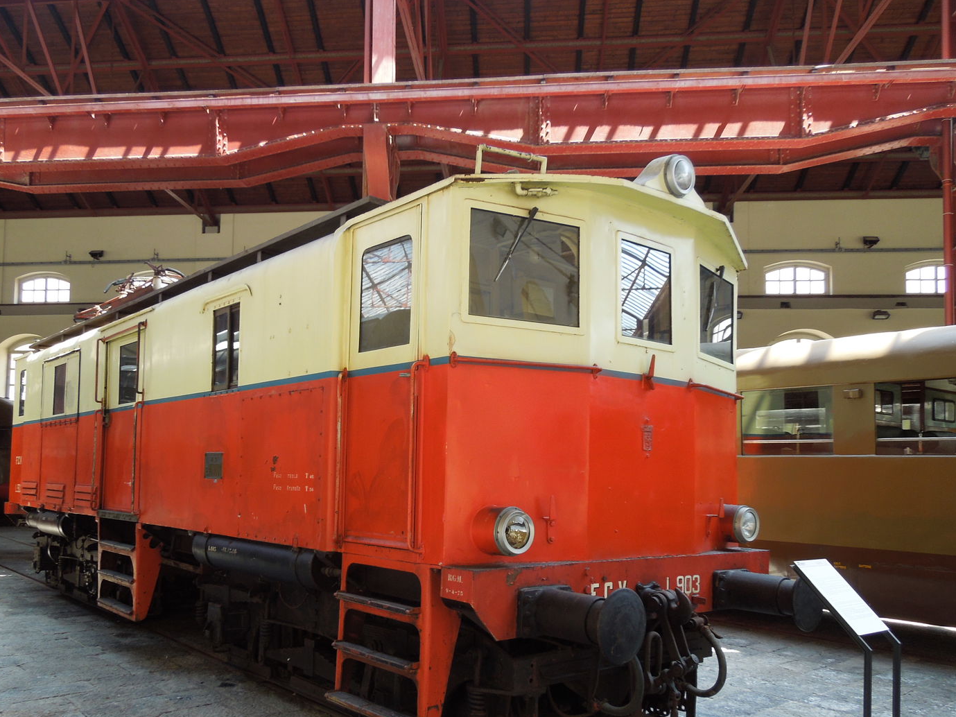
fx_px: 801
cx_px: 425
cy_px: 415
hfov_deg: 61.5
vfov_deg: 48.0
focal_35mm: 29
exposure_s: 1/40
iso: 100
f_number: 3.3
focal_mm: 4.5
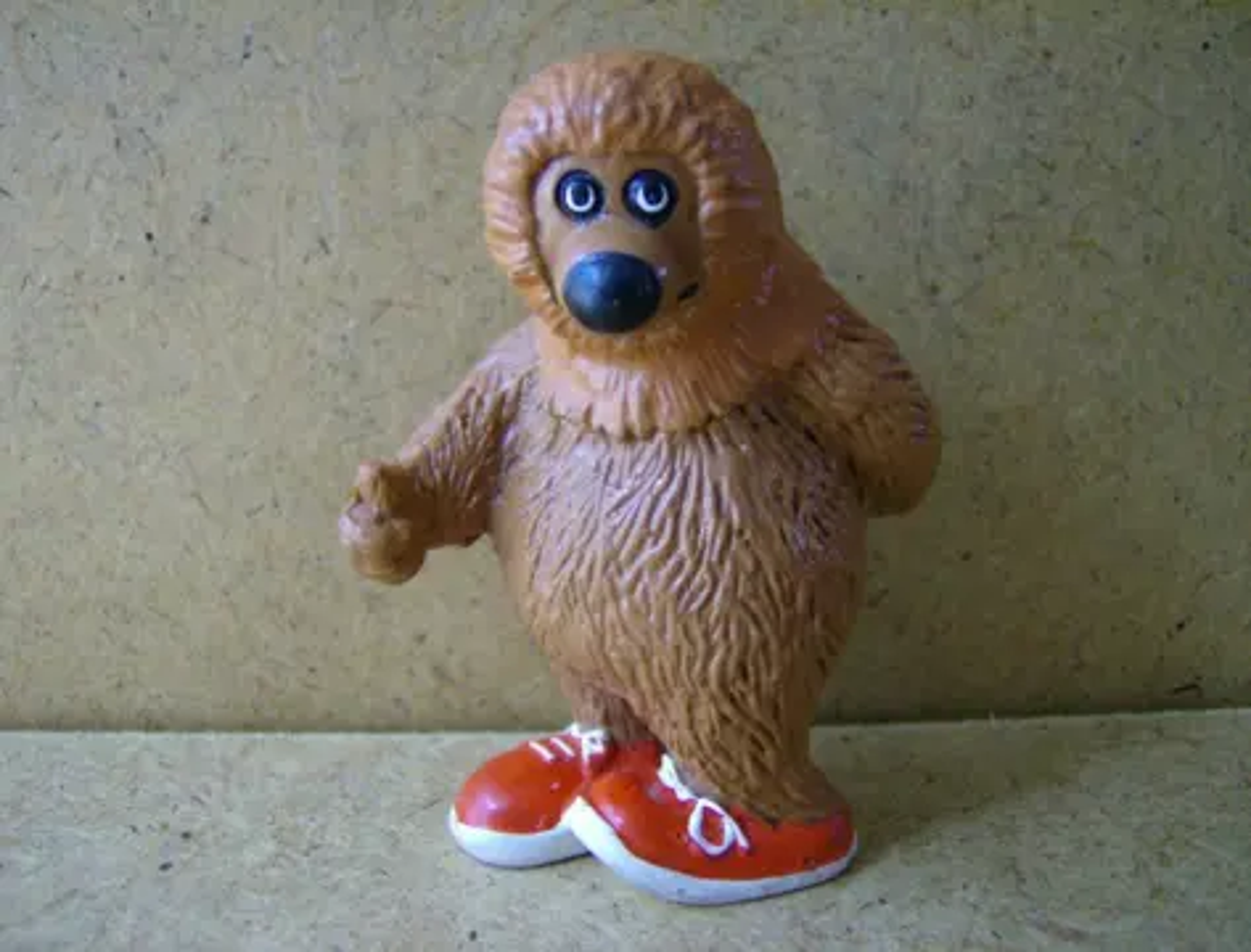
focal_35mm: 36
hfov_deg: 51.1
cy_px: 476
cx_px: 626
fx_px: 1308
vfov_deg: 40.0
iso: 121
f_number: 2.8
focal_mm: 6
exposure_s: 1/64
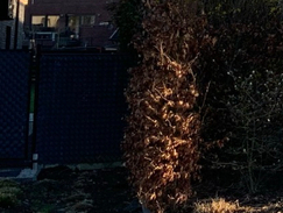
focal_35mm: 143
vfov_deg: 10.1
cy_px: -81
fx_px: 1171
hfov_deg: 12.3
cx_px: 552
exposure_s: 1/642
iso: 16
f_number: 1.8
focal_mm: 3
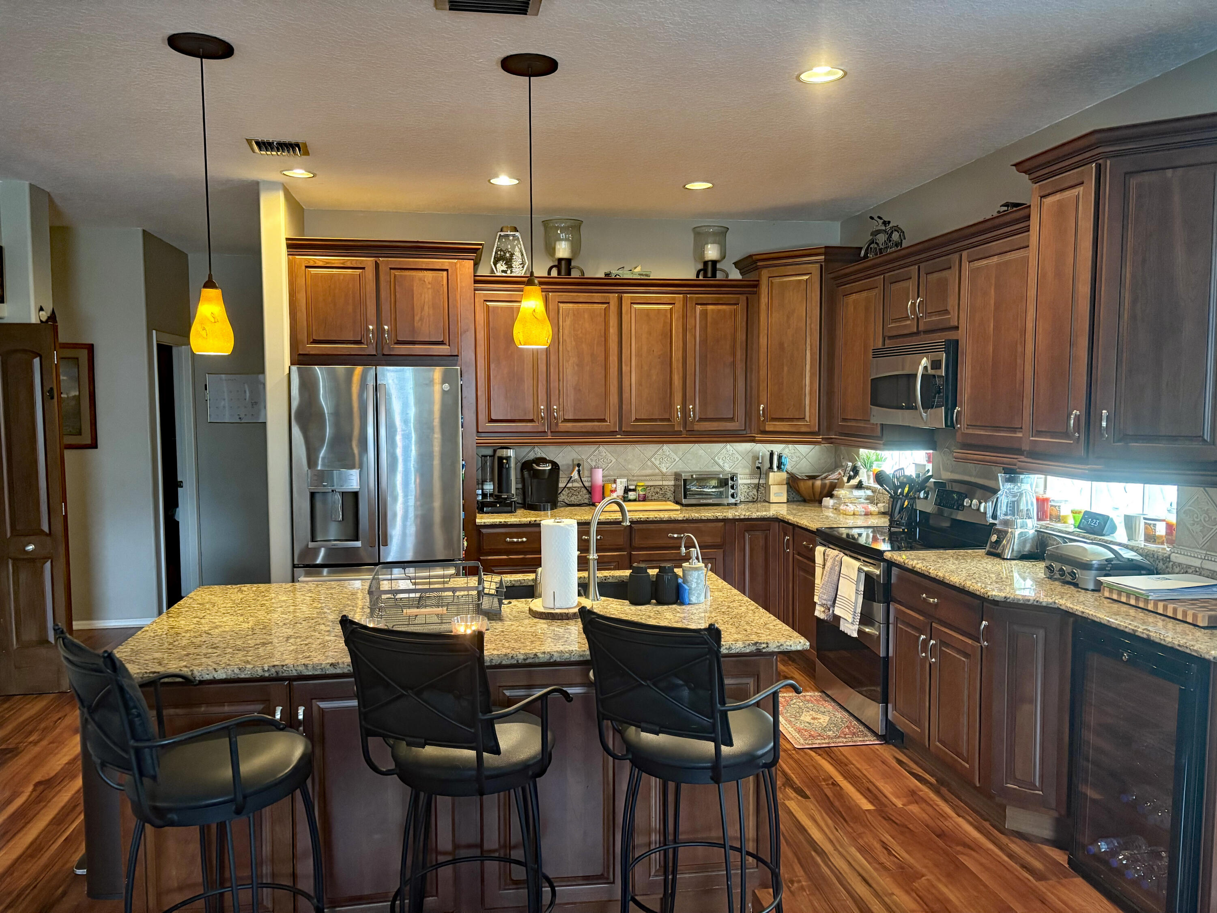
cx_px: 608
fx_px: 914
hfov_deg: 67.3
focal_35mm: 26
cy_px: 456
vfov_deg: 53.1
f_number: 1.6
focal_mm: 5.96
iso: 500
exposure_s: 1/40
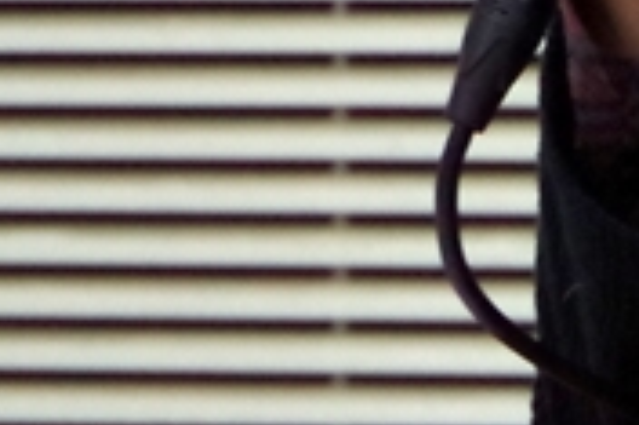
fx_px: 17237
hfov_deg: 2.1
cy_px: -498
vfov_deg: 1.4
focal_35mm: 972
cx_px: 566
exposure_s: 1/125
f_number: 5.6
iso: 3200
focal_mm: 135
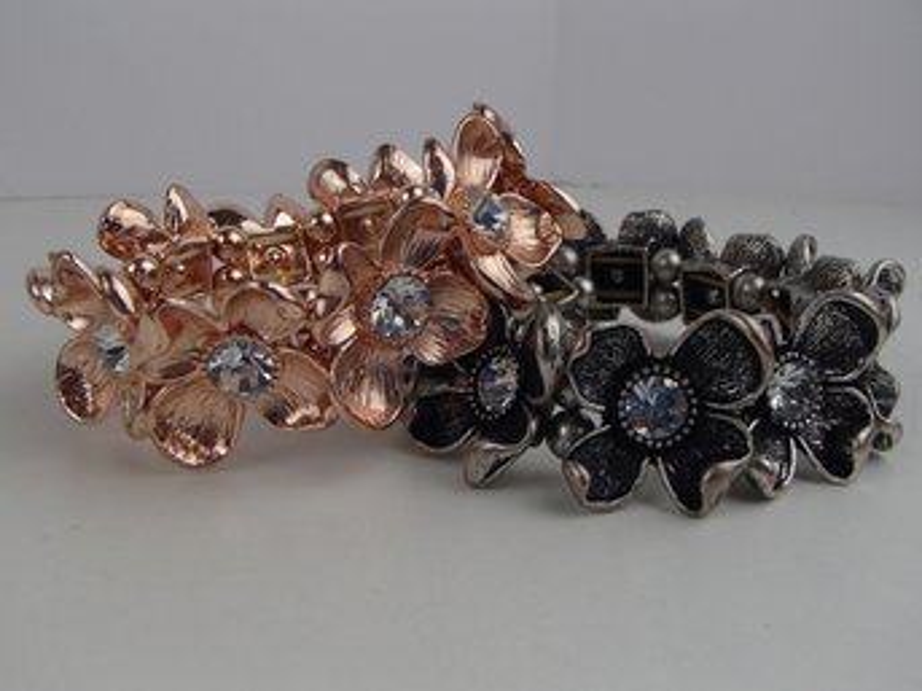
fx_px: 985
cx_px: 461
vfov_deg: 38.6
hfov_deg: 50.2
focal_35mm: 37
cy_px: 346
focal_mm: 6.64
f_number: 4.7
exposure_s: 1/160
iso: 160
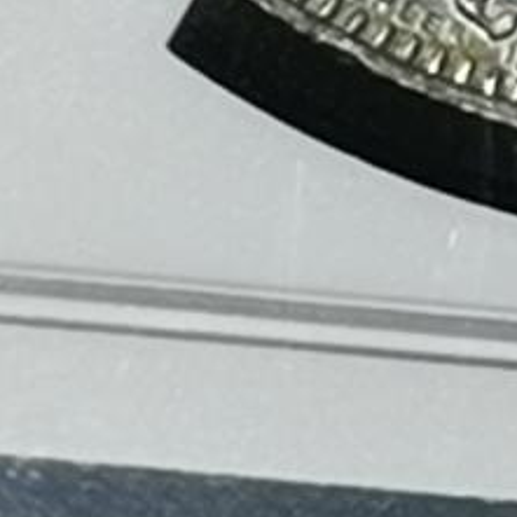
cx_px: 660
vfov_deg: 3.4
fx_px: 8618
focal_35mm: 510
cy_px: -14
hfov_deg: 3.4
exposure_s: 1/100
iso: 64
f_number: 1.9
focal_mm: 6.67
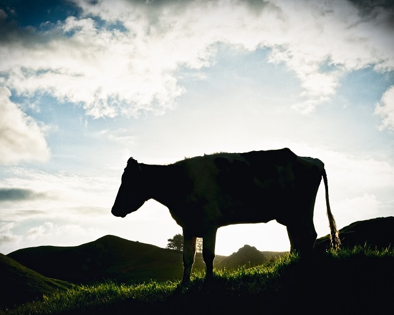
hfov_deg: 35.0
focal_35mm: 54
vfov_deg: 28.3
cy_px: 158
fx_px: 625
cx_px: 195
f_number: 16
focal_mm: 31
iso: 200
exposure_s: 1/1000
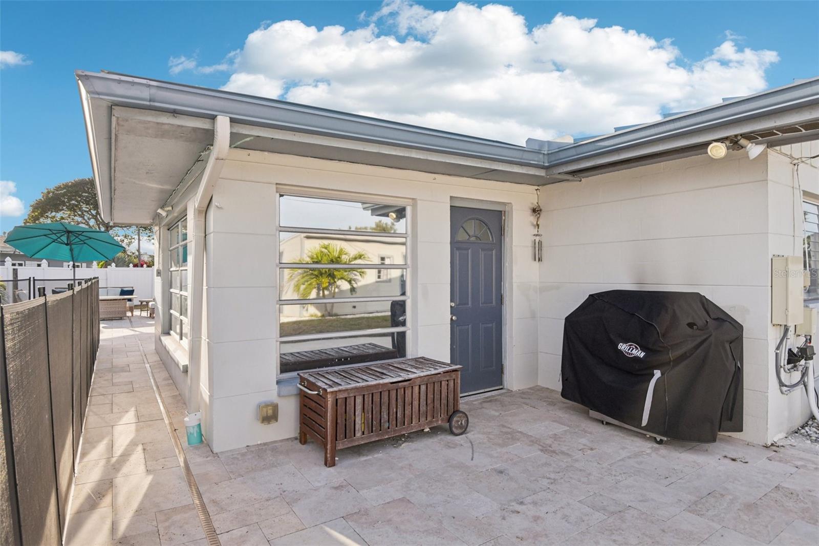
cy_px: 273
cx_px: 410
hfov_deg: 86.9
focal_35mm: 19
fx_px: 432
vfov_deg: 64.5
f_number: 8
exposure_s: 1/640
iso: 400
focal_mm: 19
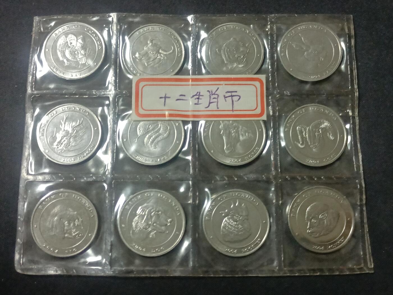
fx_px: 545
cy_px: 148
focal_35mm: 48
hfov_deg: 39.7
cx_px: 196
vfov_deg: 30.3
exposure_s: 1/33.3
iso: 957
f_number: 1.8
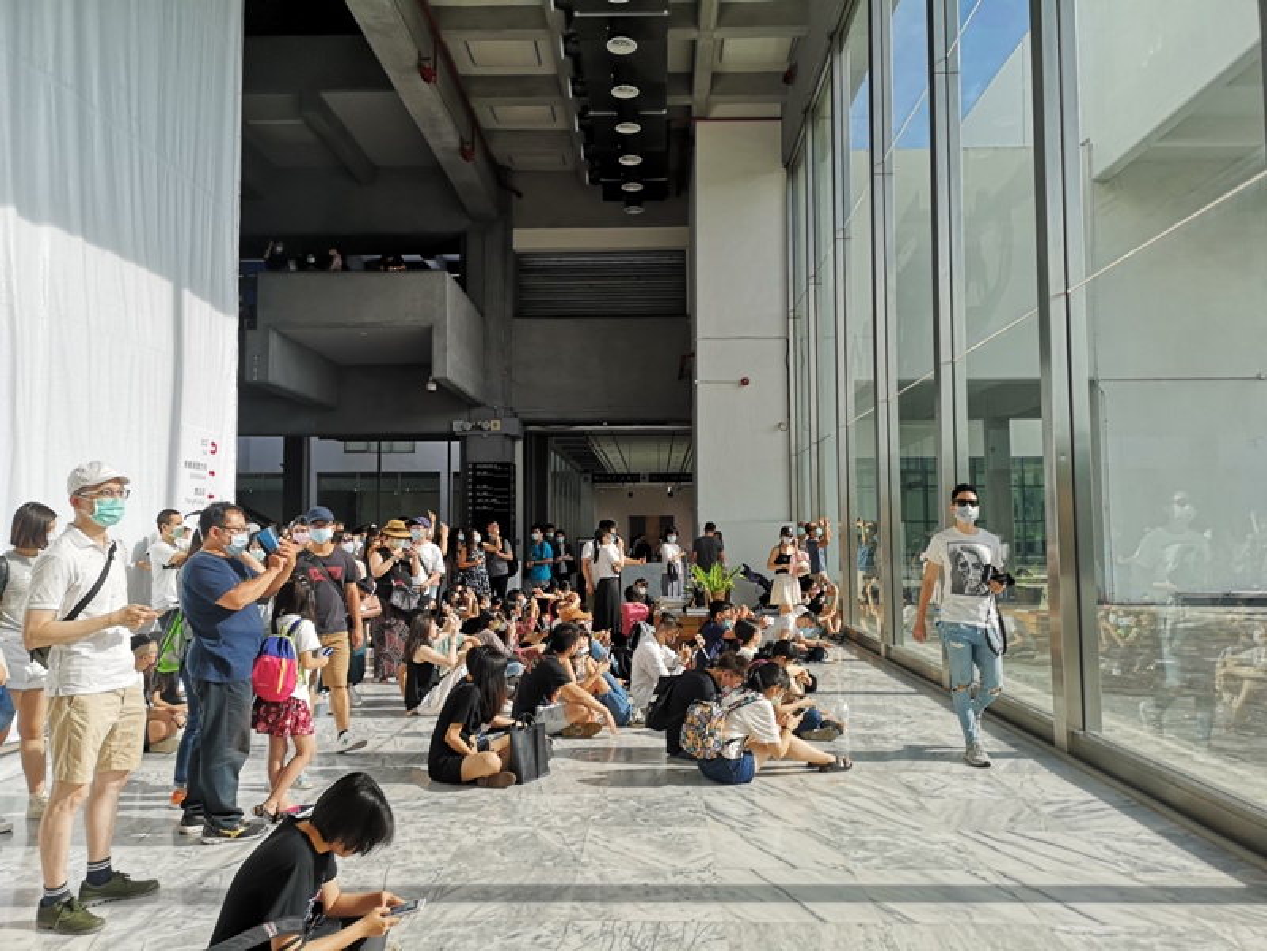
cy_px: 476
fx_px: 988
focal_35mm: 27
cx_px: 634
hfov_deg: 65.3
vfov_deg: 51.4
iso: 50
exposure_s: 1/149
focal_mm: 3.95
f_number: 1.8
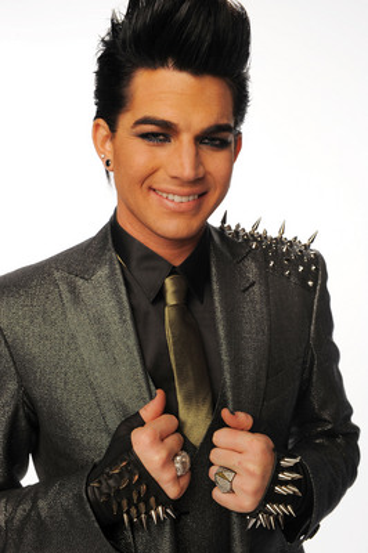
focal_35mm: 48
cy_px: 276
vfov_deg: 41.1
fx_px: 737
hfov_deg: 28.0
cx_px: 184
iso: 200
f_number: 7.1
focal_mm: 48
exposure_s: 1/200
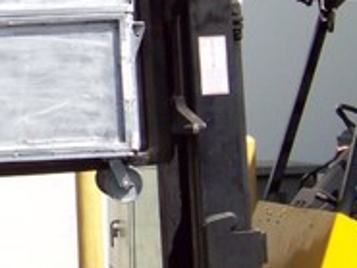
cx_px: 69
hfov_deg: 14.4
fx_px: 1403
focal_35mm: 136
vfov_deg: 10.9
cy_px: 80
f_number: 2.8
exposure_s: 1/1000
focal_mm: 5.85
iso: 72
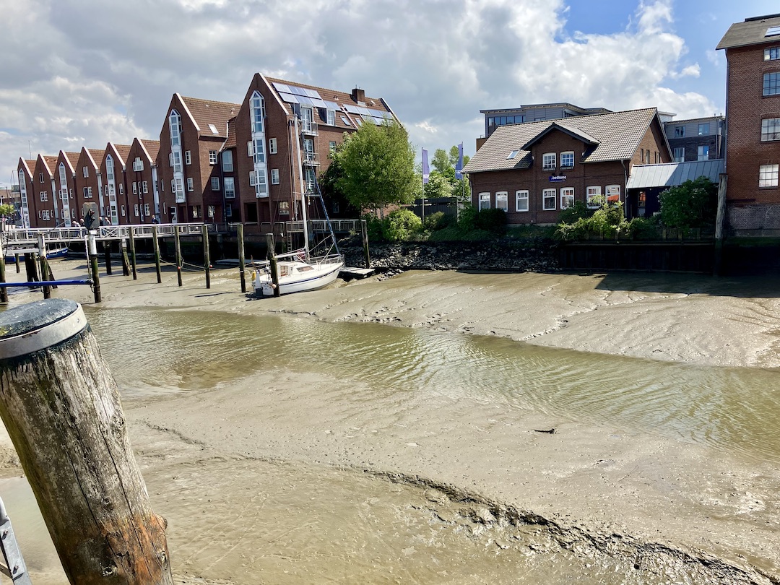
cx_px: 390
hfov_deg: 63.4
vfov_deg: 49.7
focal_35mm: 28
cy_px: 292
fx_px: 631
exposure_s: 1/1675
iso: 32
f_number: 1.8
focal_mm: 3.99
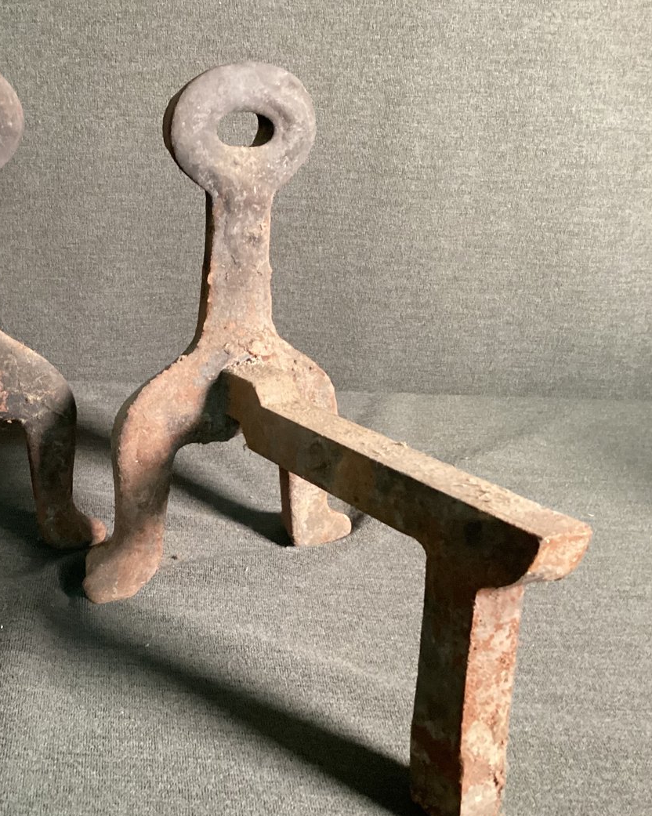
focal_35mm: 44
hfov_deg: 32.9
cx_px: 109
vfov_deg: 42.0
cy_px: 430
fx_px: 1062
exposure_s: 1/30
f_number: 2.4
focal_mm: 3.3
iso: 400
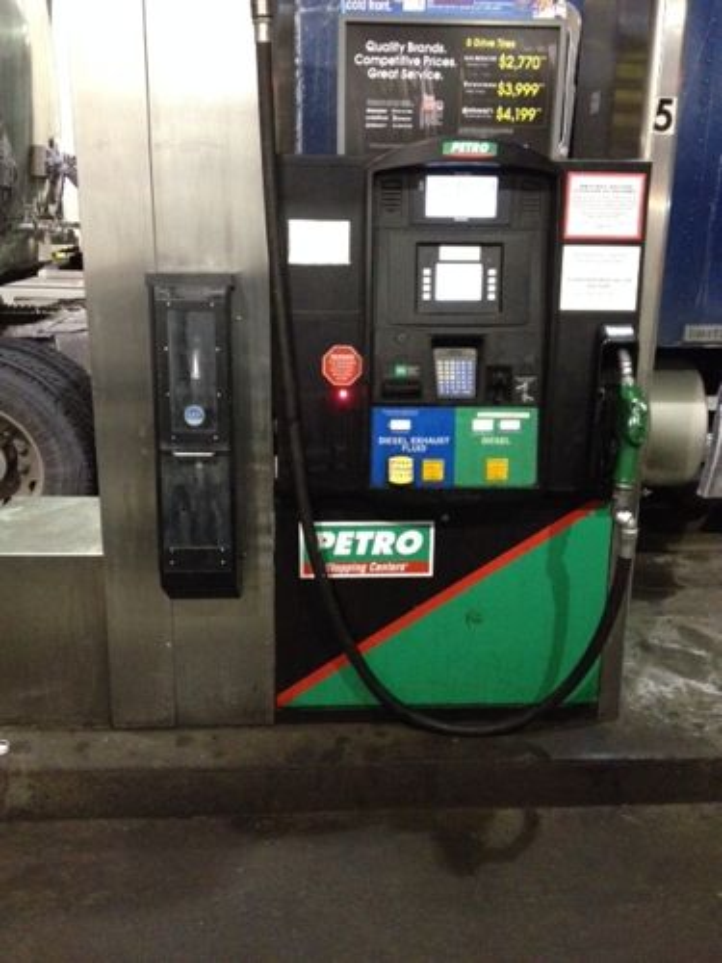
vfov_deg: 52.6
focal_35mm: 35
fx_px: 973
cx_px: 361
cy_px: 482
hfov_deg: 40.7
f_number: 2.4
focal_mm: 4.28
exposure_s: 1/15
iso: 640
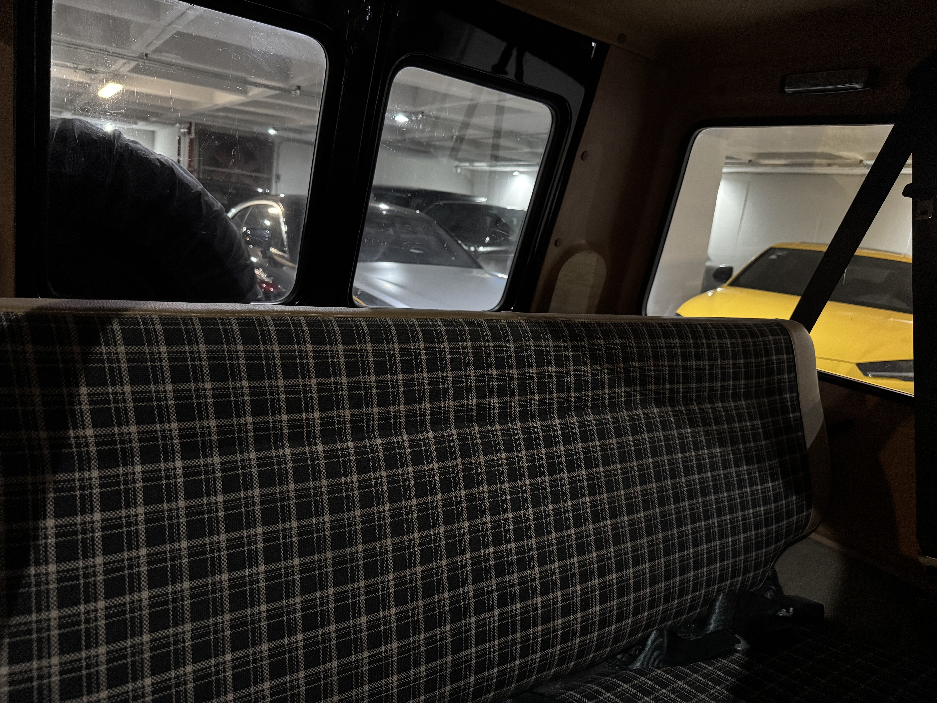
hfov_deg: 71.6
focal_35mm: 24
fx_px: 650
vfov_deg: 56.8
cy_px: 352
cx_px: 468
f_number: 1.78
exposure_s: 1/30
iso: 1250
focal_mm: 6.76
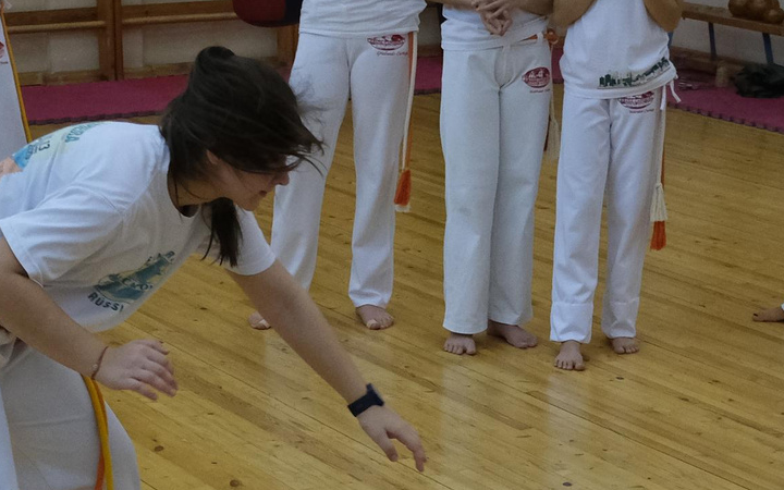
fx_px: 2479
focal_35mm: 116
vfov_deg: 11.0
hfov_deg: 17.9
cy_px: 620
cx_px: 255
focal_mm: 21.5
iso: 2500
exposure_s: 1/320
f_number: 4.2
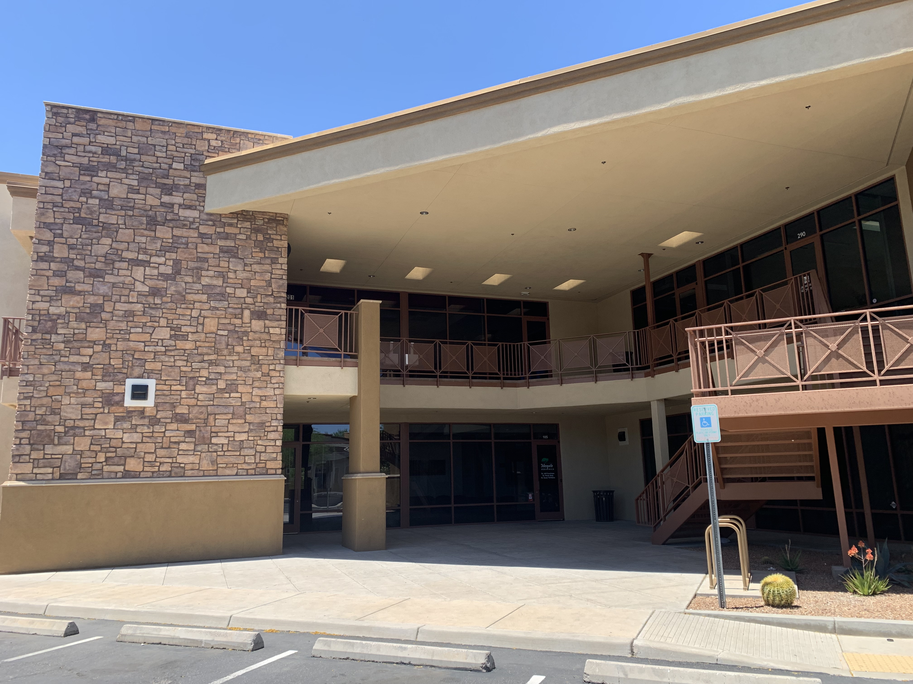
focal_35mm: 26
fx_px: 686
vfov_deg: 53.1
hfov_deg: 67.3
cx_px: 456
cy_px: 342
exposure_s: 1/962
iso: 25
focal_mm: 4.25
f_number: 1.8
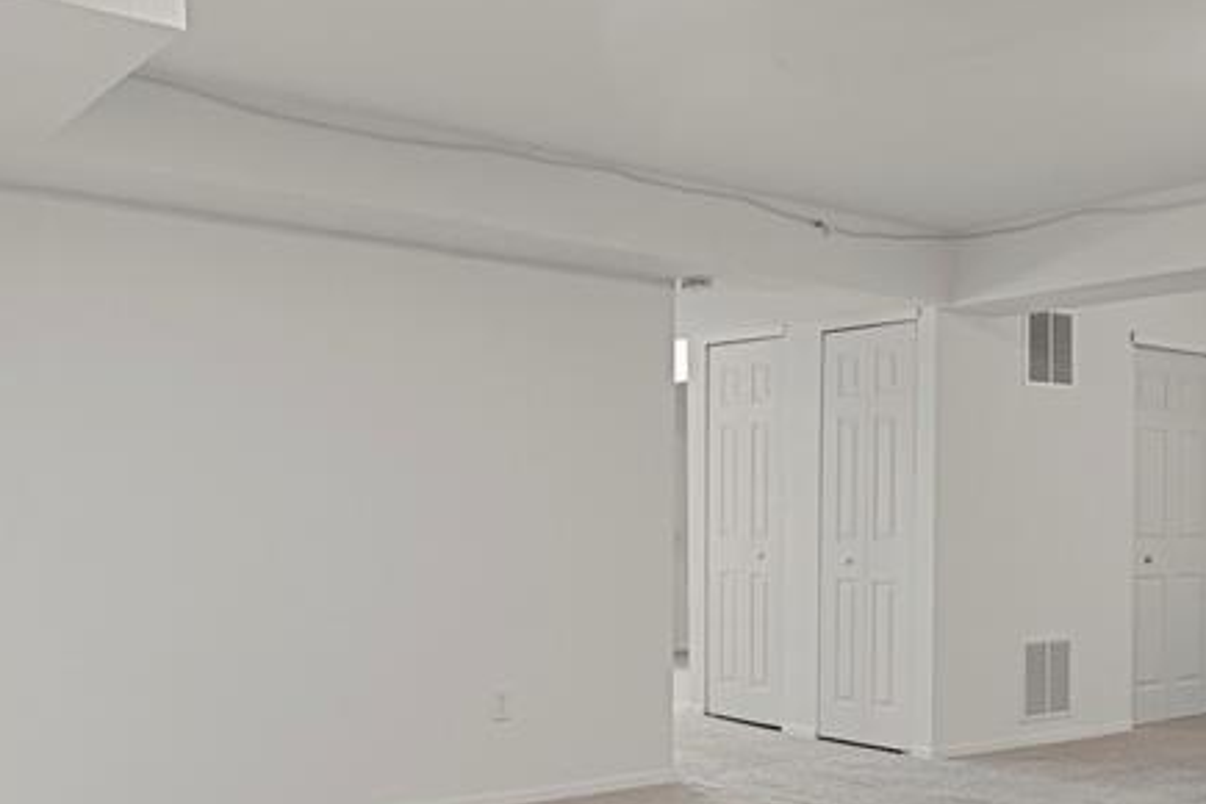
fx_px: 1340
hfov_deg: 48.3
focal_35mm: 40
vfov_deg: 33.1
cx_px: 682
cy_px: 532
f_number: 8
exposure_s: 5
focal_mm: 17
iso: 250
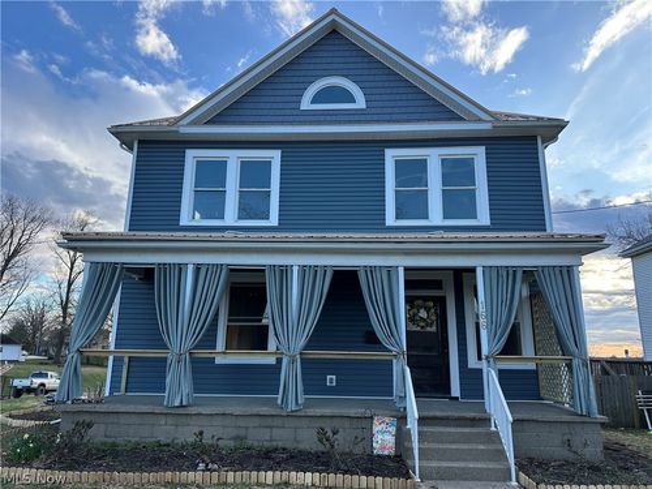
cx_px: 326
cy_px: 244
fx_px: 452
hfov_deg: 71.6
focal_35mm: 24
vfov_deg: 56.8
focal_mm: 6.86
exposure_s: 1/810
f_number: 1.78
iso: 80
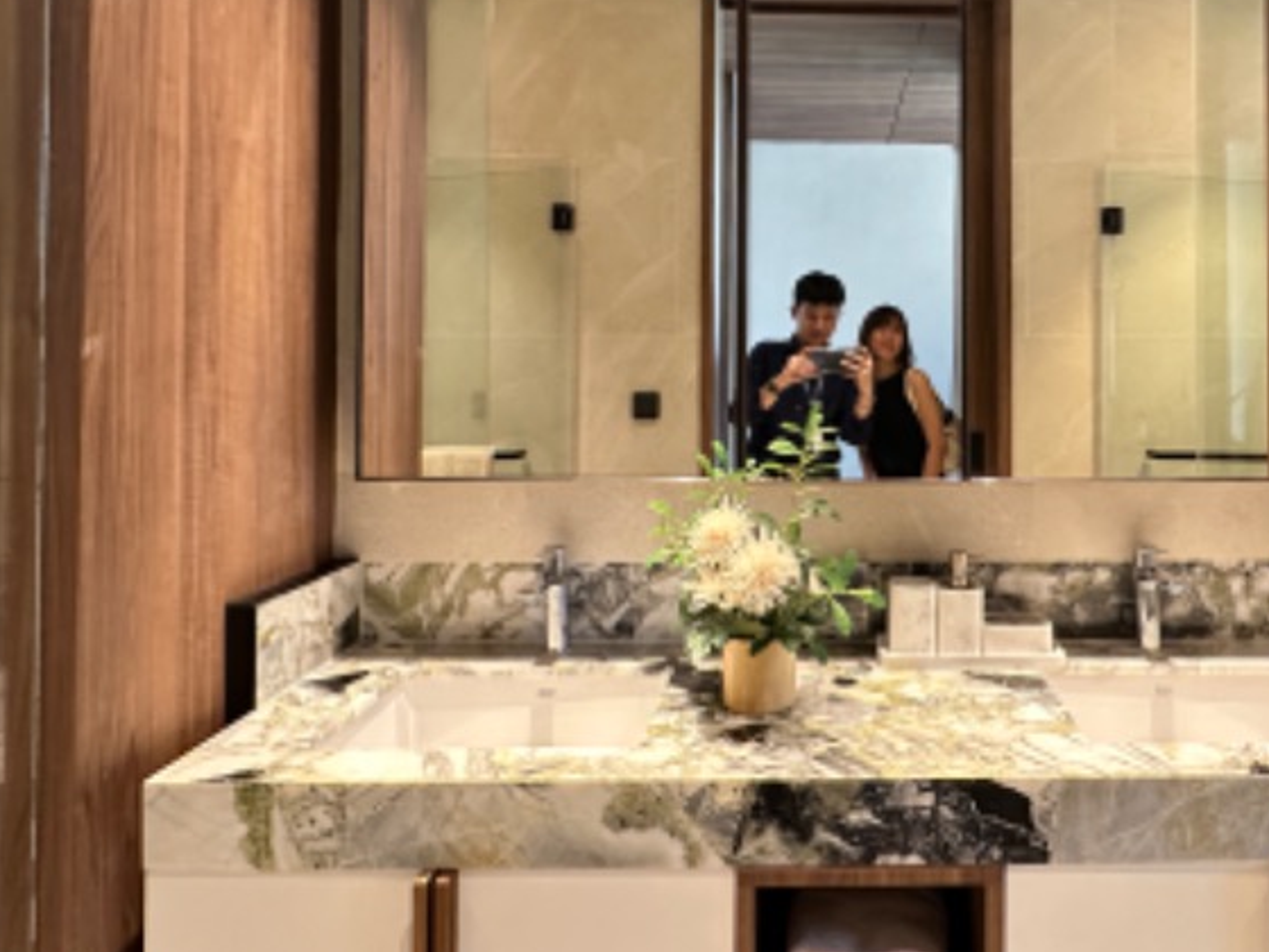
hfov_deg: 67.7
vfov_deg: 54.2
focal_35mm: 25
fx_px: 916
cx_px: 836
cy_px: 347
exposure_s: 1/50
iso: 400
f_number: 2.2
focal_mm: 2.22
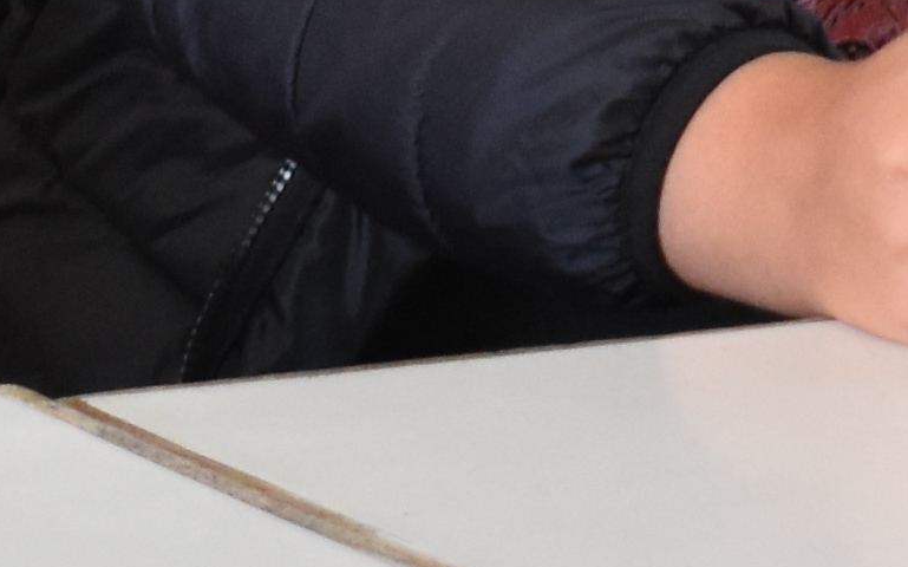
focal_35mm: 537
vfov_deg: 2.4
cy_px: -937
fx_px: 13283
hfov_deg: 3.9
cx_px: 655
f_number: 5
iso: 1100
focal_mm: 45
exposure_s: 1/30
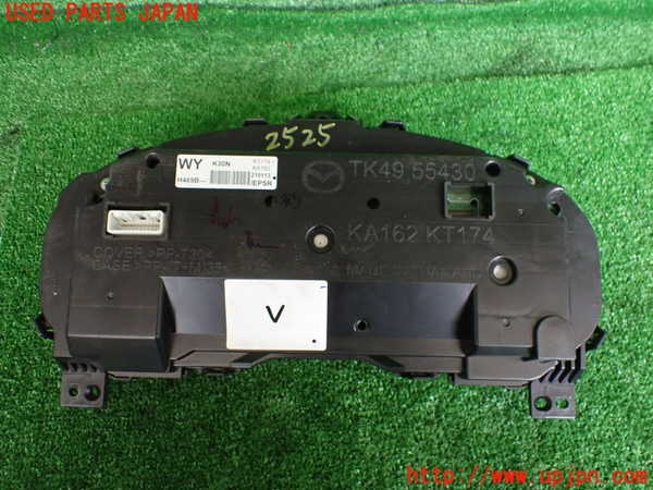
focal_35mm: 30
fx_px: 566
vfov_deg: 46.8
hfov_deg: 60.0
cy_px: 245
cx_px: 326
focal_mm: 5.4
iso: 640
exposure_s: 1/125
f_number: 2.3
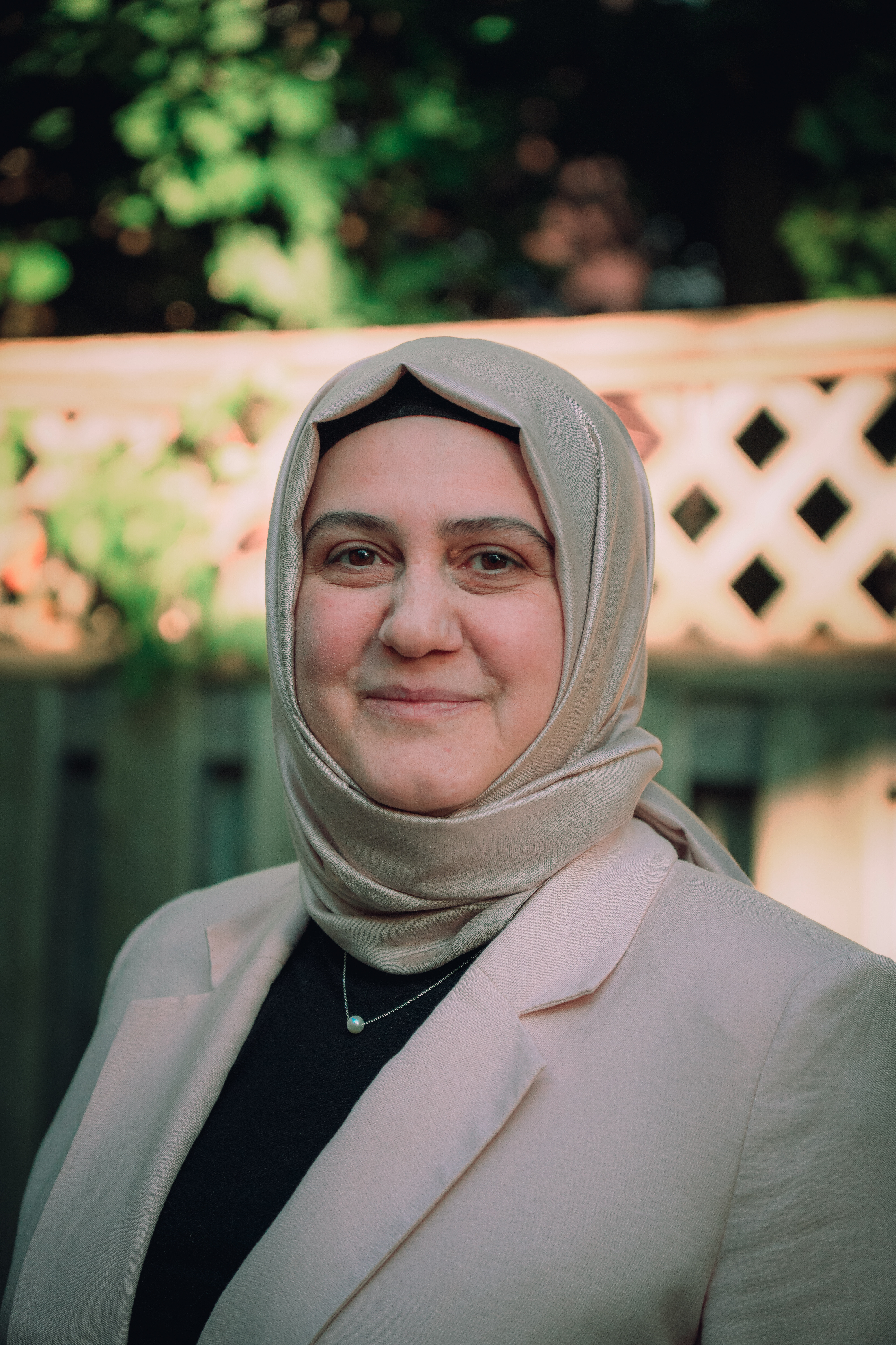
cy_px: 672
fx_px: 3920
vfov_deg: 19.5
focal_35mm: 105
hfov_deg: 13.0
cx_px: 448
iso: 500
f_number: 2.8
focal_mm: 70
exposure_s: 1/800
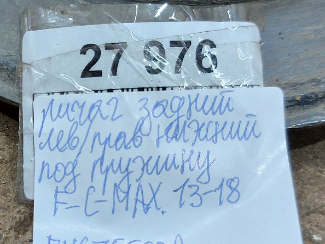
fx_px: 526
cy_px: 134
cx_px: 71
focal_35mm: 56
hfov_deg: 33.5
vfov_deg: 26.1
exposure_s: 1/50
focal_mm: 5.23
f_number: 1.8
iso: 80
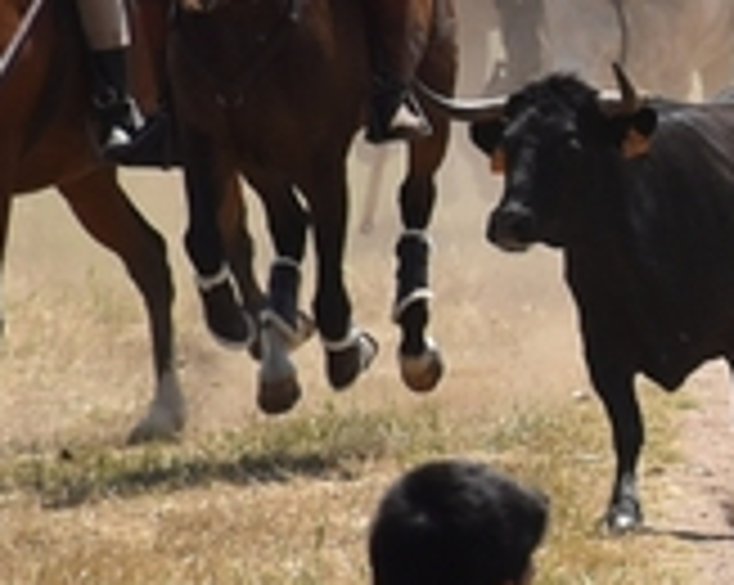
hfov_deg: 1.3
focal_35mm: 1452
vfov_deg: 1.1
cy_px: 99
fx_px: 31505
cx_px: 1234
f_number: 6.3
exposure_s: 1/1600
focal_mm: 140
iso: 400
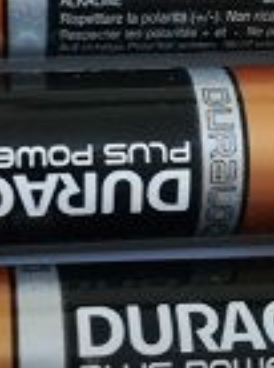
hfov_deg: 19.5
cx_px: 93
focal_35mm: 75
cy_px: 119
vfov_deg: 25.9
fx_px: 794
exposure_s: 1/20
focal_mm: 3.83
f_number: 2.2
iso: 640
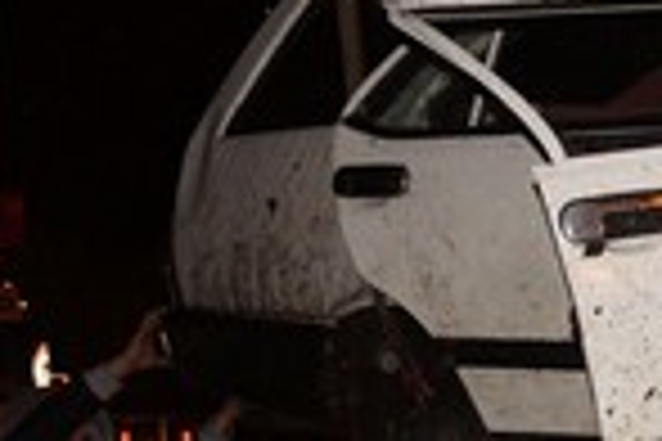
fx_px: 2519
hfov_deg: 13.7
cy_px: 225
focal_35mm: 137
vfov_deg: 10.0
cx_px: 1099
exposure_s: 1/60
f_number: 3.5
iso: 800
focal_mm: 20
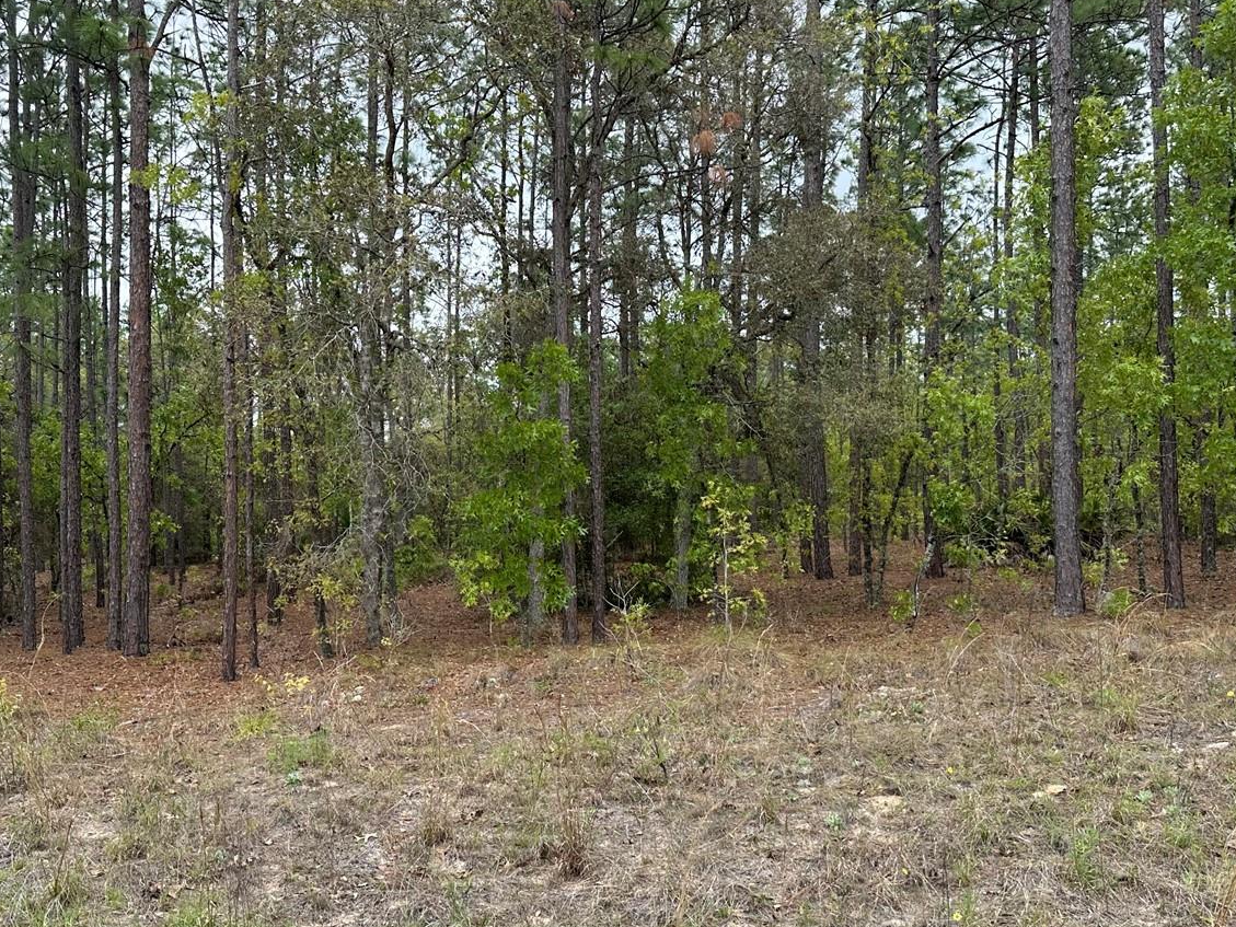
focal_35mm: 34
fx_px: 1214
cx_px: 578
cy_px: 541
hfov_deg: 53.9
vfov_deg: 41.7
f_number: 1.78
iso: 80
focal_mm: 6.86
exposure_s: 1/1212
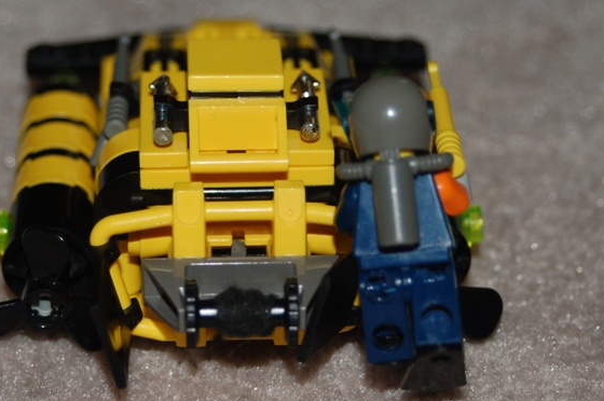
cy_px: 200
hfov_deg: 15.0
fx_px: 2296
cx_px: 239
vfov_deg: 10.0
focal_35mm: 137
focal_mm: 68
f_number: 5.6
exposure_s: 1/60
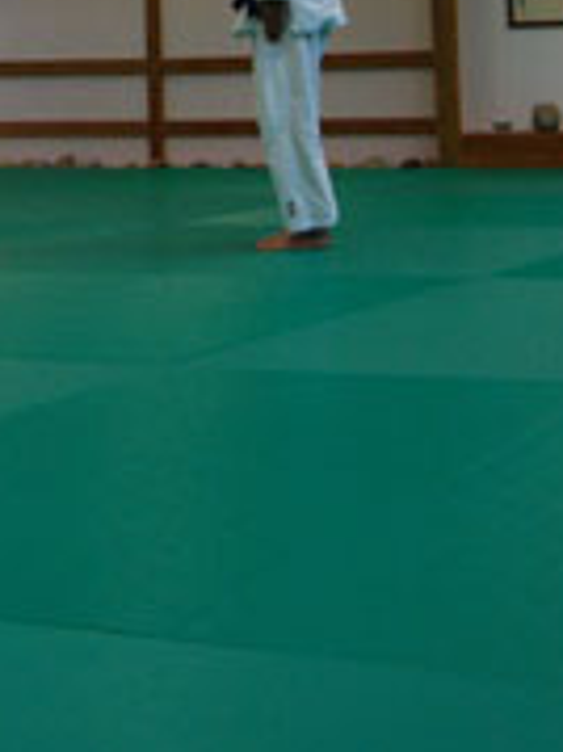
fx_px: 2106
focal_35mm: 97
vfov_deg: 19.6
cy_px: -32
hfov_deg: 15.0
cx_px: 4
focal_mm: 20
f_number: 3.8
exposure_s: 1/200
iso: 800
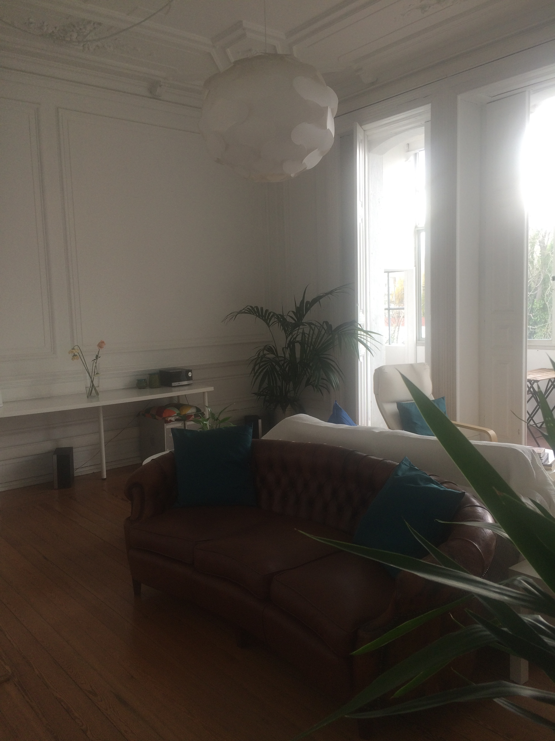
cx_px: 278
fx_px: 620
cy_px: 370
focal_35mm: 29
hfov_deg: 48.2
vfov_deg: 61.7
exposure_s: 1/50
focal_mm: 4.15
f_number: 2.2
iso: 50
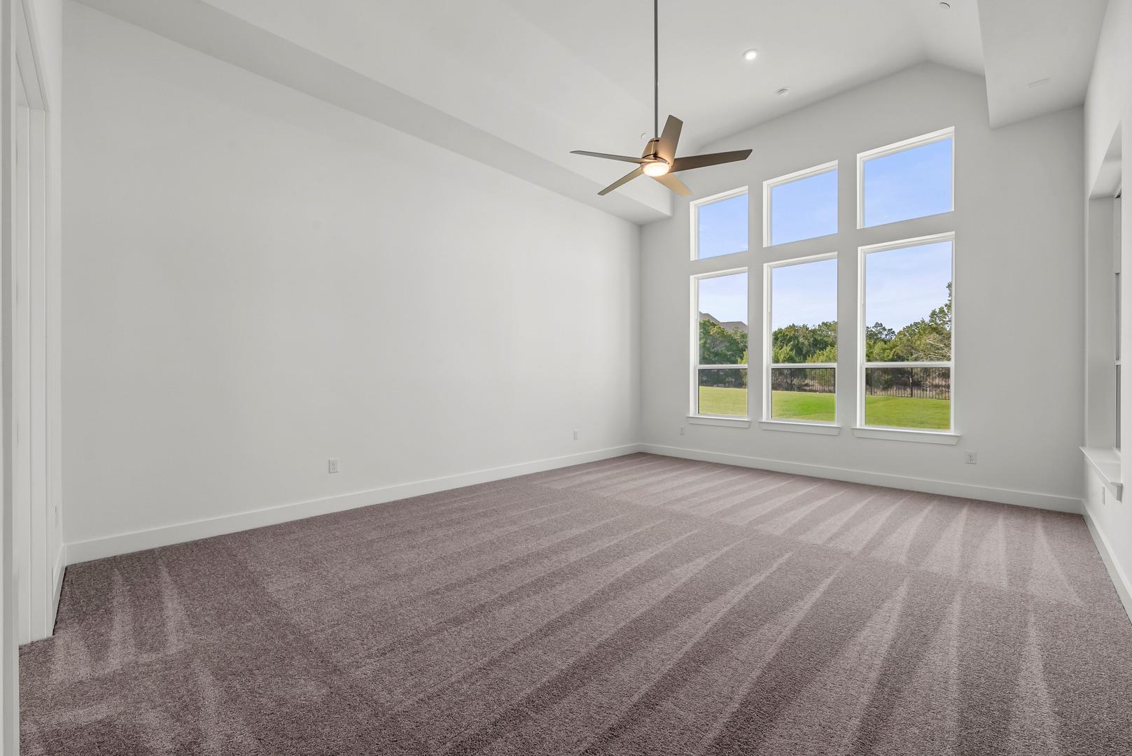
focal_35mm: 14
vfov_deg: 81.3
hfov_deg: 104.2
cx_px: 566
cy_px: 378
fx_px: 440
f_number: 11
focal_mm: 14
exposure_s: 1/20
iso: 250
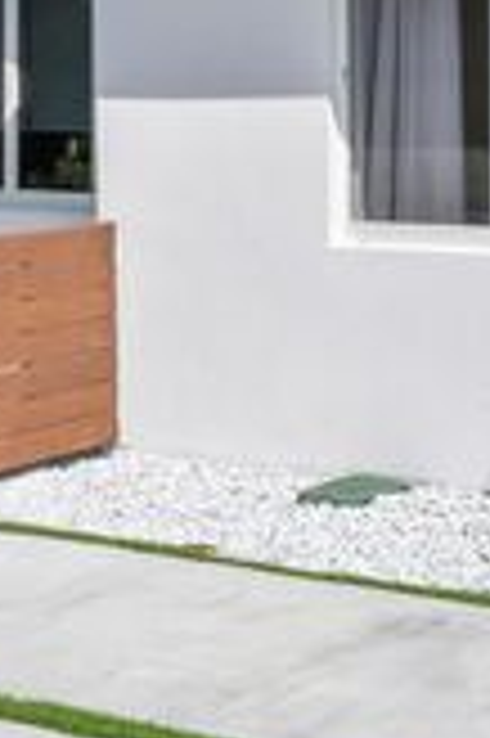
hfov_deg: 12.8
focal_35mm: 107
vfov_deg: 18.8
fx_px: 2189
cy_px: 88
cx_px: 189
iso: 100
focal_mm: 35
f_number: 10
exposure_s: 1/250
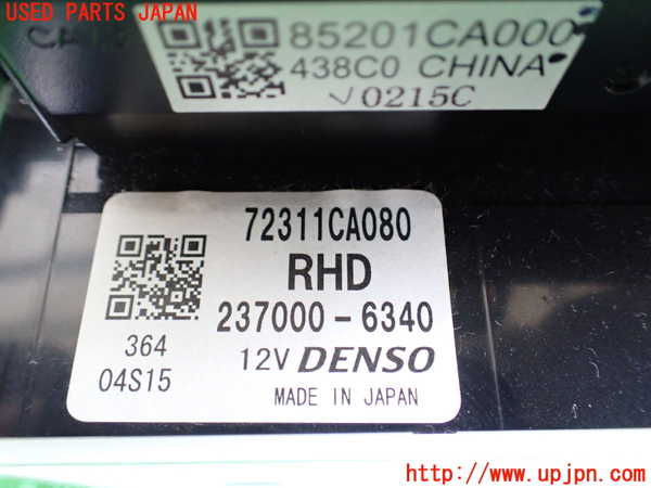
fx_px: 564
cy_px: 244
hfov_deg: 60.0
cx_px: 326
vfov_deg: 46.8
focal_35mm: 30
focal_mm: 5.4
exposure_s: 1/60
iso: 800
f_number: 2.3
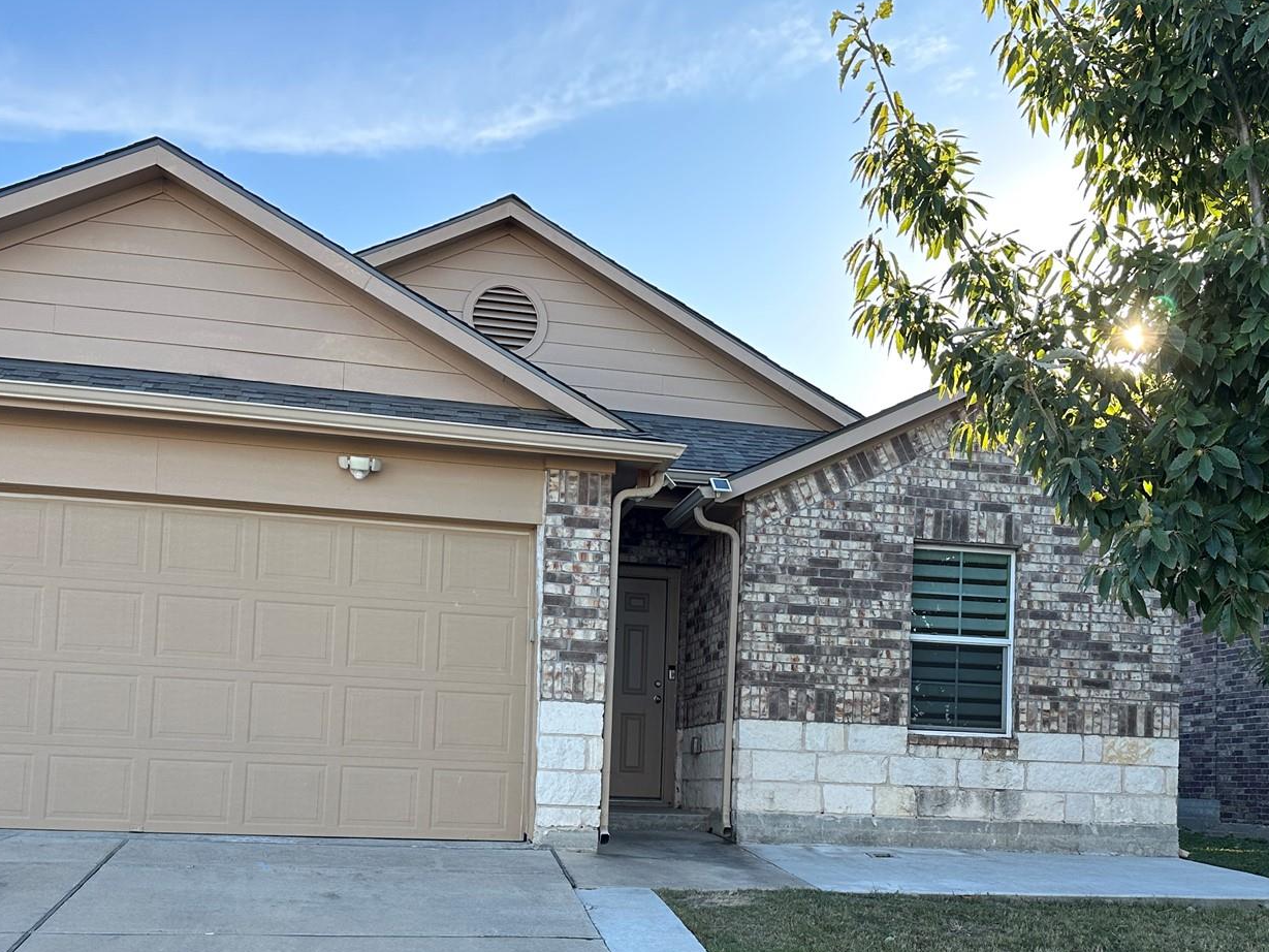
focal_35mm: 40
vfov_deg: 35.2
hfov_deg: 46.8
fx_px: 1467
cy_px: 717
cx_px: 683
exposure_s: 1/836
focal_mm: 6.86
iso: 80
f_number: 1.78
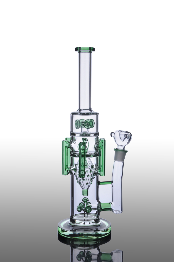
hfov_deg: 28.0
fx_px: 349
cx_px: 87
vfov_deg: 41.2
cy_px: 131
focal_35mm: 48
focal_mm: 32
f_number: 11
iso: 160
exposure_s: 1/125
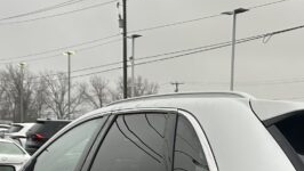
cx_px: 311
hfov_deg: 19.0
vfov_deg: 10.9
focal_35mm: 109
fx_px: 879
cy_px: 220
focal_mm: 5.7
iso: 50
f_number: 1.5
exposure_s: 1/1344
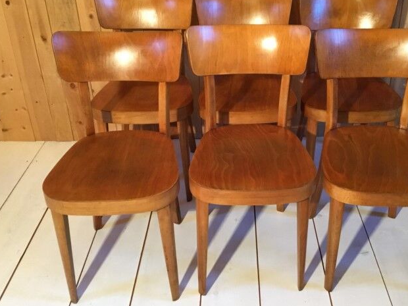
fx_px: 471
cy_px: 116
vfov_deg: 35.8
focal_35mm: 40
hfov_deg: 46.5
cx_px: 245
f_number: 2.4
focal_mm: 3.3
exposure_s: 1/33
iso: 250
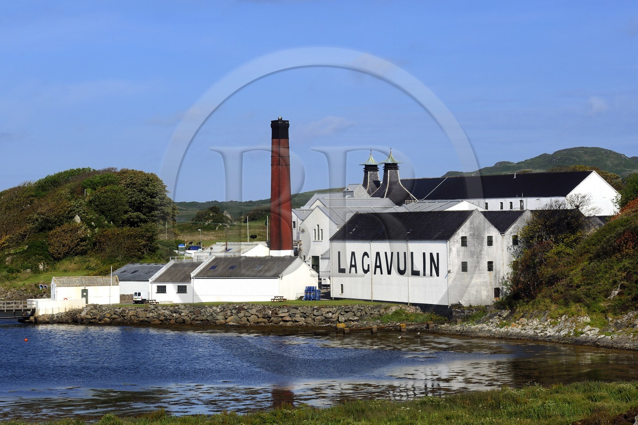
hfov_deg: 18.3
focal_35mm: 112
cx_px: 319
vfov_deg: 12.2
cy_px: 212
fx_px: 1984
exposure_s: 1/200
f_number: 16
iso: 200
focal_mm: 112
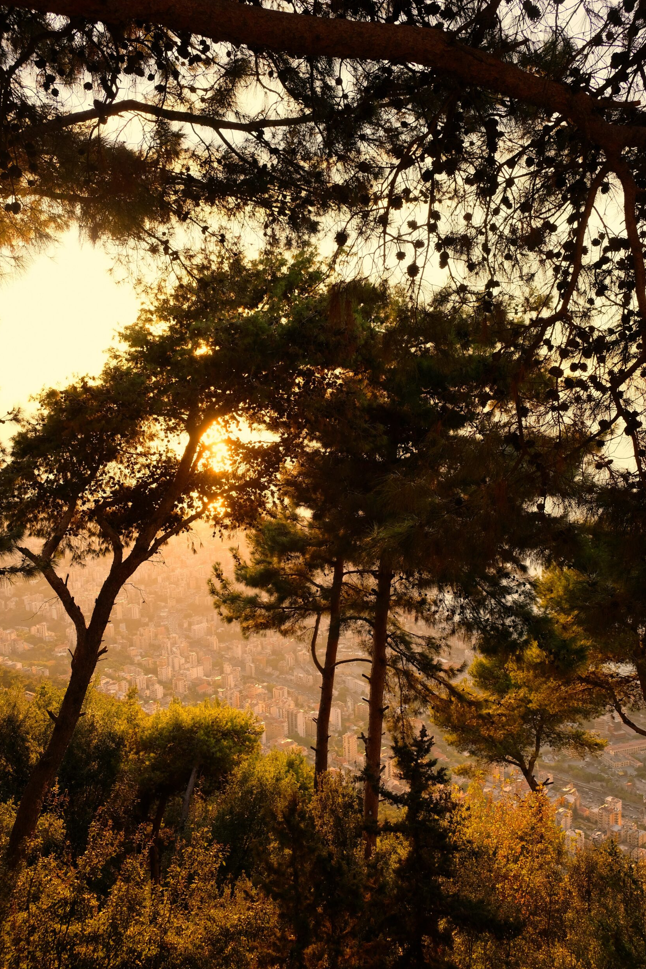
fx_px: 807
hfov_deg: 43.6
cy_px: 497
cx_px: 324
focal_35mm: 30
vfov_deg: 61.9
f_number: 5
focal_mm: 19.6
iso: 400
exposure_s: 1/140
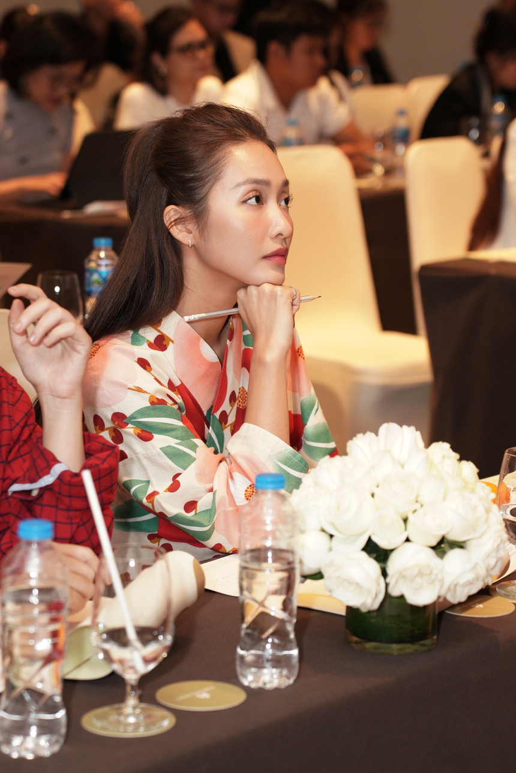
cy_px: 386
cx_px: 258
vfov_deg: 18.3
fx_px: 2407
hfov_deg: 12.2
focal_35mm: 112
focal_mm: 75
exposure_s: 1/125
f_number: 3.5
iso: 1250
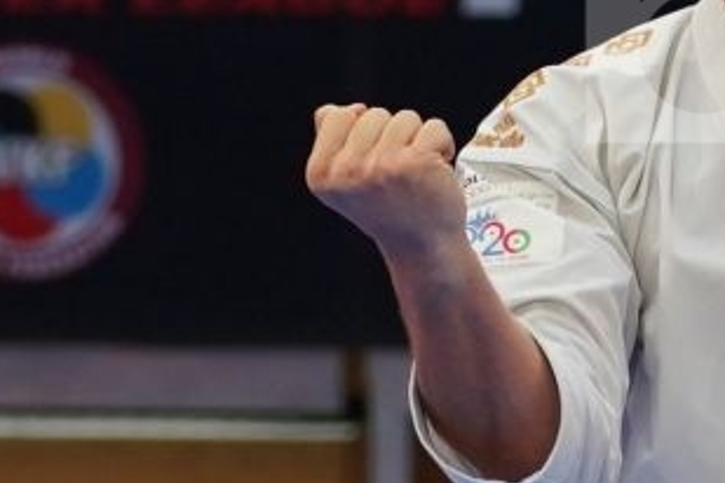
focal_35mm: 734
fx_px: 14781
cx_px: 805
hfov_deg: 2.8
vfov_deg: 1.9
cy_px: 760
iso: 640
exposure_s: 1/400
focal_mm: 84
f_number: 2.8
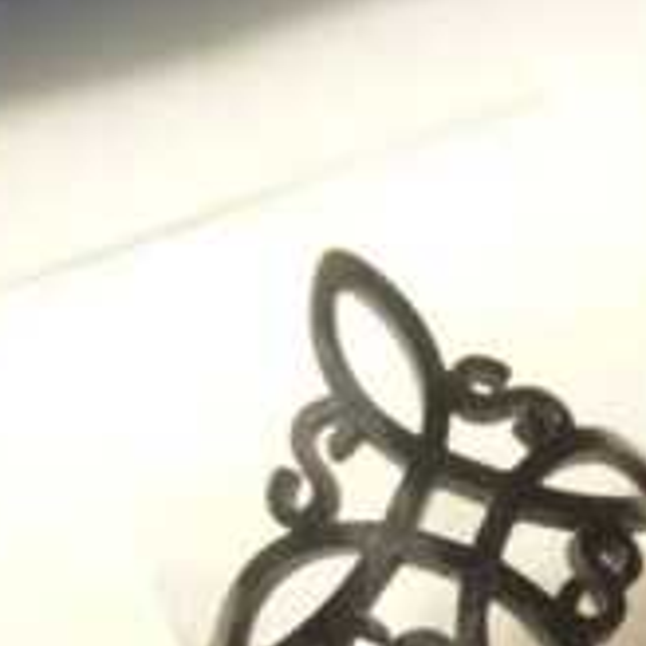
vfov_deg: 30.2
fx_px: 1140
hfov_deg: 31.1
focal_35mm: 54
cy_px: 583
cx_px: 481
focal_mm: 4.1
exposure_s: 1/30
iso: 250
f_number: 3.3
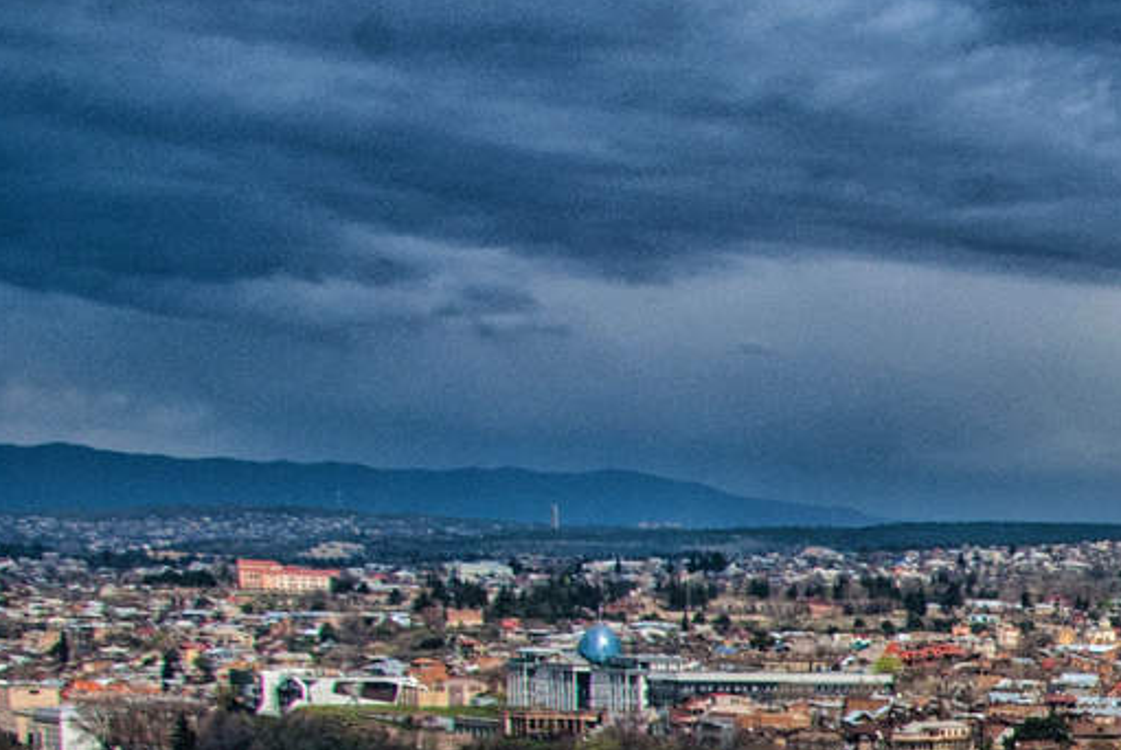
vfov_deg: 17.7
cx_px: 1525
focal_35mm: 74
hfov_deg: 23.5
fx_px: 2307
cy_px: 861
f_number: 11
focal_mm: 18
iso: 200
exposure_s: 1/1000
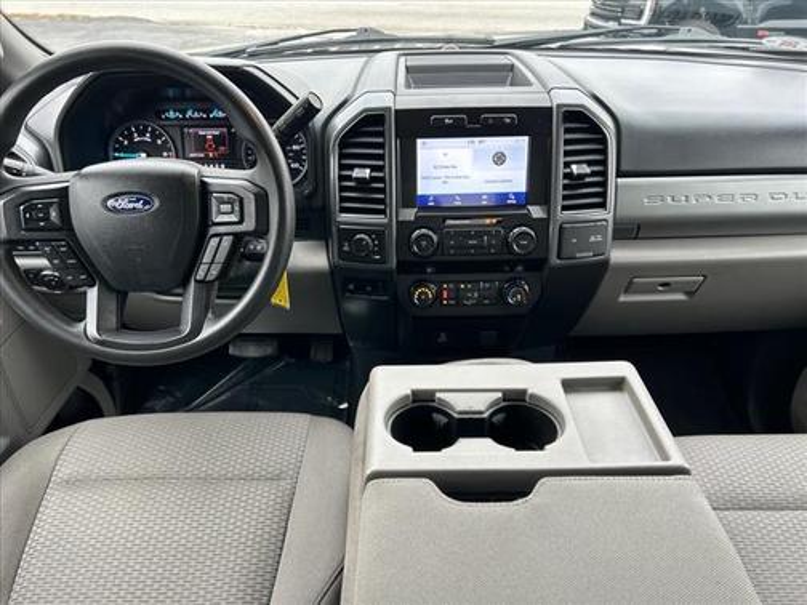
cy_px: 302
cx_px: 404
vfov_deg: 53.1
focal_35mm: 26
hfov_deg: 67.3
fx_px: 606
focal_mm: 5.7
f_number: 1.5
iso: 80
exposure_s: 1/121
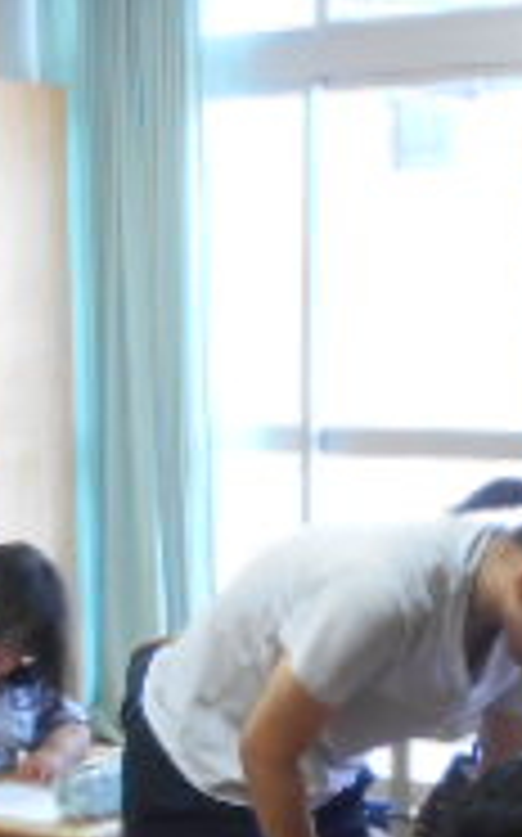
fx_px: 2166
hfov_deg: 13.7
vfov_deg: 20.5
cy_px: 990
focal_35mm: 95
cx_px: 148
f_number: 3.2
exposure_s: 1/30
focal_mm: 4.6
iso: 180
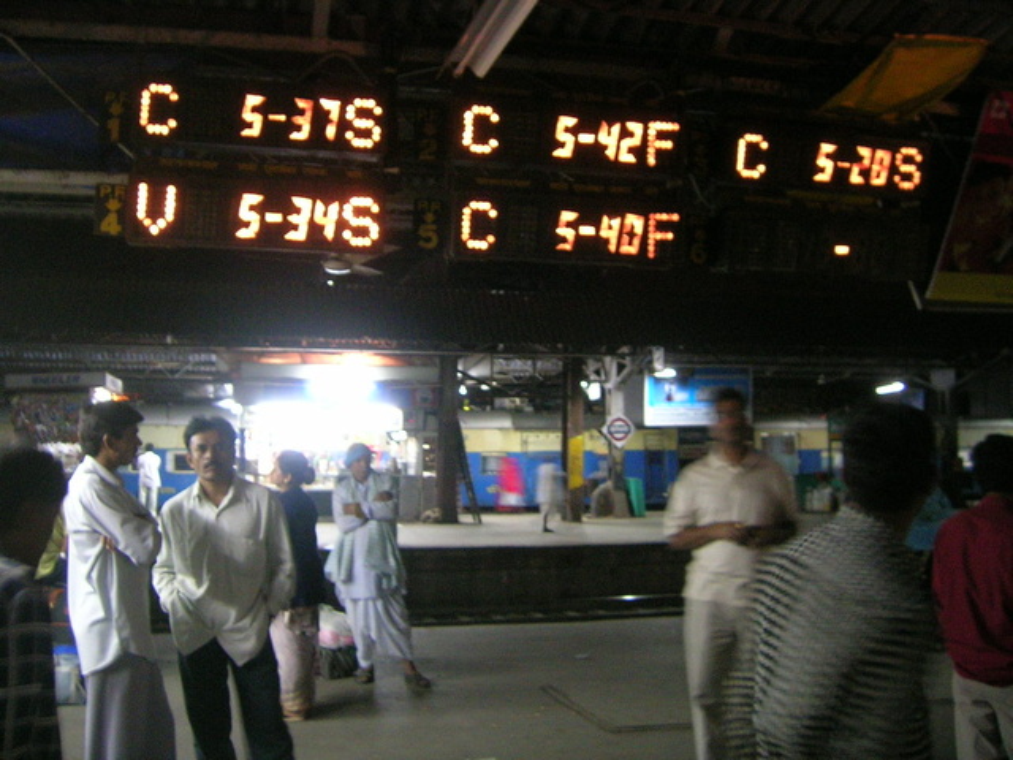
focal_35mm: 35
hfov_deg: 52.6
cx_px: 506
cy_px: 380
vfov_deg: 40.7
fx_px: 1024
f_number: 2.8
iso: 193
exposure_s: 1/2.6
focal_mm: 5.4
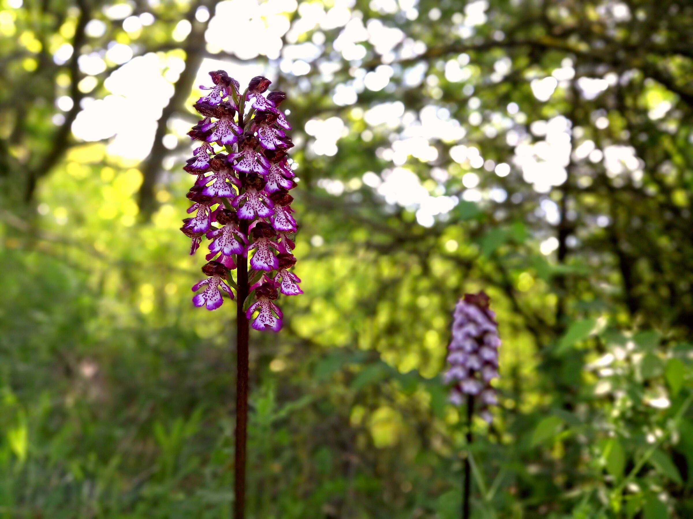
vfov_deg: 51.4
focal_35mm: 27
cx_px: 346
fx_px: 541
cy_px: 260
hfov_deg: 65.3
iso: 50
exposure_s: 1/372
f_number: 4
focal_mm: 3.95
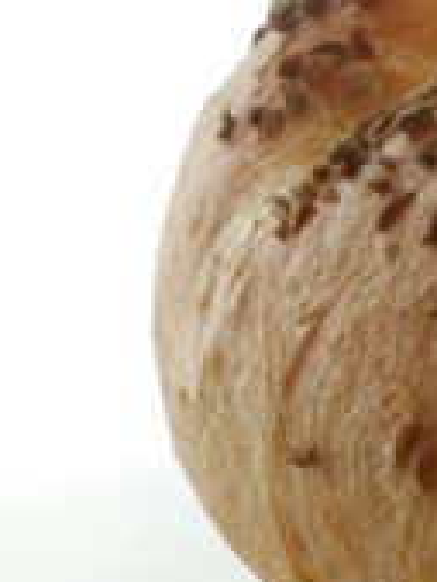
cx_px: 1345
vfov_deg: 3.3
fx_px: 10003
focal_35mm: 595
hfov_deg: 2.5
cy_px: 41
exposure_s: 1/60
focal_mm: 70
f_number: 22
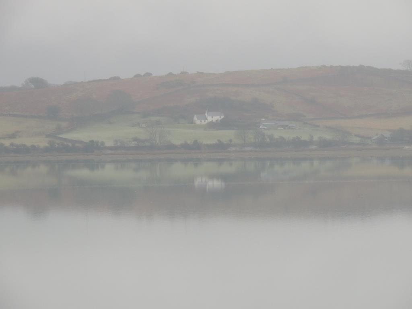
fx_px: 2976
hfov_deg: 7.9
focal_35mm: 250
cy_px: 154
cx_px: 206
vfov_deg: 5.9
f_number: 4.7
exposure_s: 1/320
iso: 400
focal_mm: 44.5
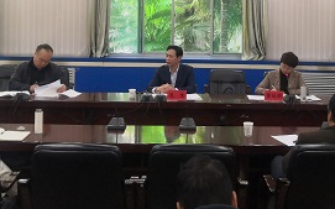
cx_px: 200
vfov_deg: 22.4
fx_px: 511
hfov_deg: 36.2
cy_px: 11
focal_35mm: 56
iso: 320
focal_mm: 3.95
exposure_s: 1/50
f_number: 1.8
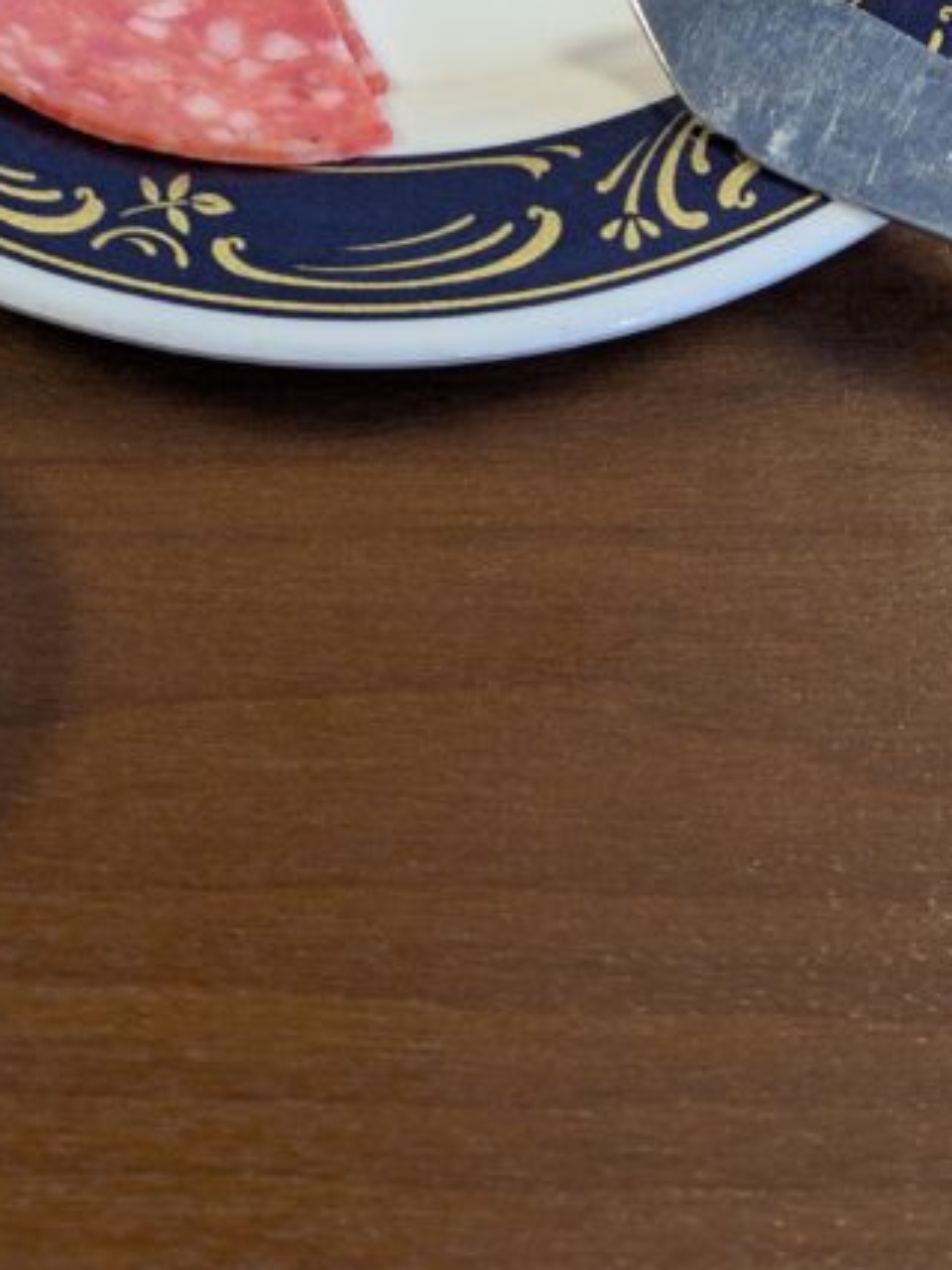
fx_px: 2201
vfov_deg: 28.2
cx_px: 442
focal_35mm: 60
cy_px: -247
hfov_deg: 24.4
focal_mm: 5.43
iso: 175
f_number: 1.89
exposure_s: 1/50
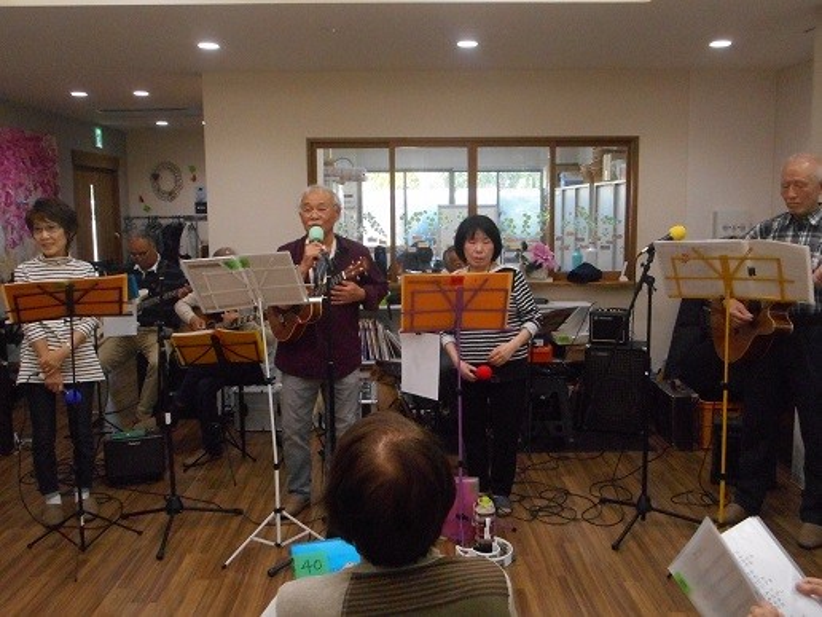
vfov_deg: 41.8
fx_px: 807
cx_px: 411
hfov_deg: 54.0
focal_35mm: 34
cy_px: 308
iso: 800
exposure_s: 1/160
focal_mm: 6
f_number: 4.2
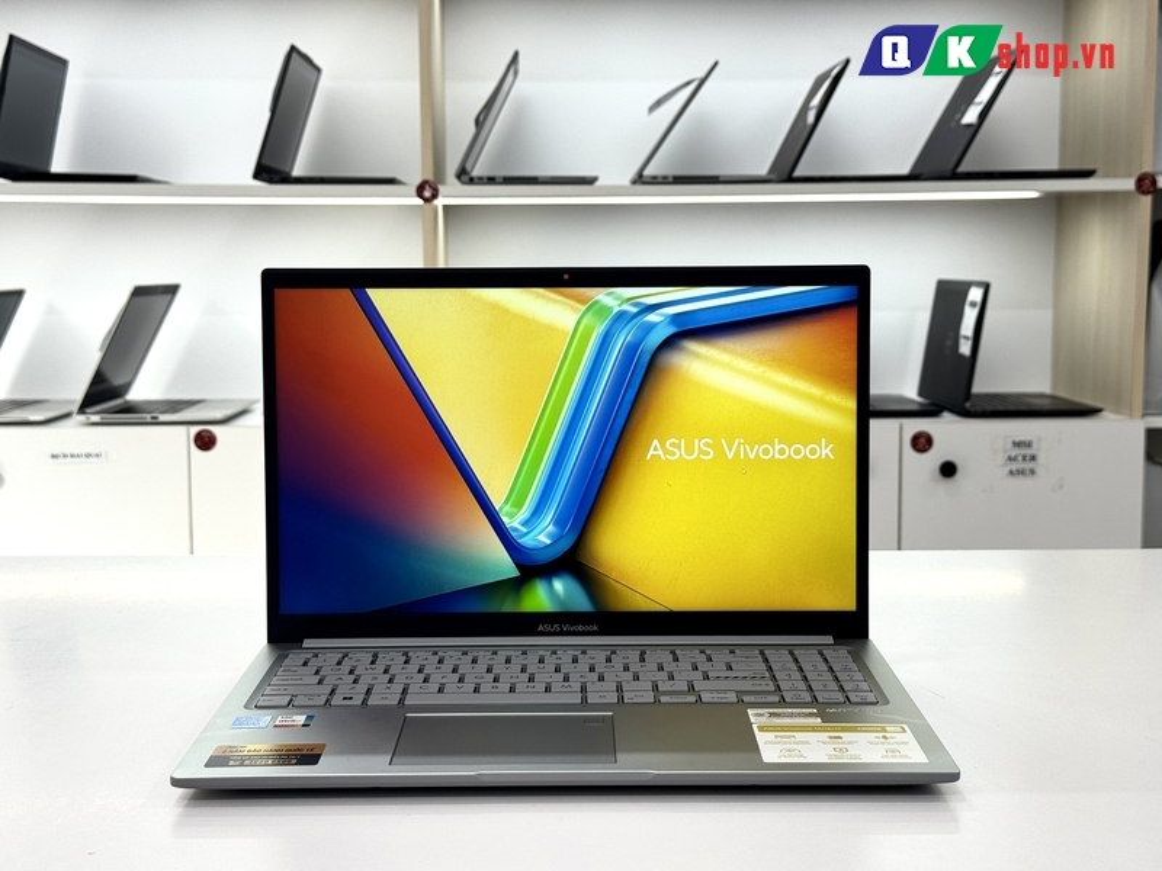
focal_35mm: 48
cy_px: 436
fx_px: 1611
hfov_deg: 39.7
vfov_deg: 30.3
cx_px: 581
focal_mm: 6.76
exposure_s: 1/156
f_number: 1.78
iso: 50
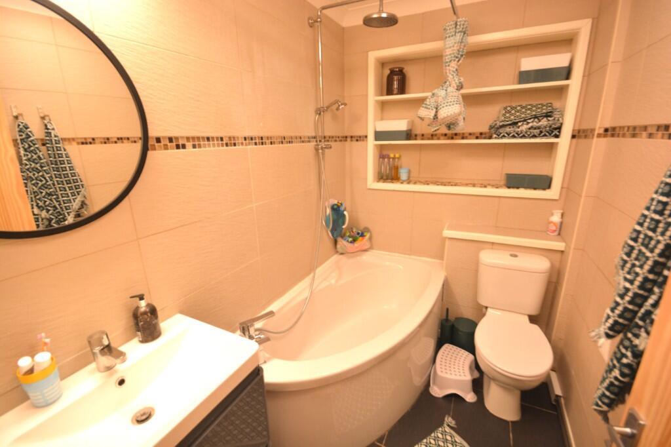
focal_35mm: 15
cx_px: 336
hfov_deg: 100.4
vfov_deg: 77.3
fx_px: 279
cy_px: 224
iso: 400
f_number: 8
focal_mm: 10
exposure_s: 1/8
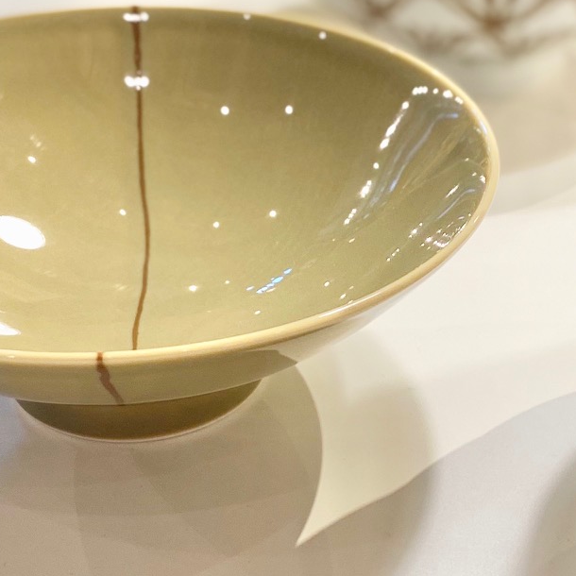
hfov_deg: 22.7
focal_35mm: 76
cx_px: 347
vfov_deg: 22.8
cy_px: 295
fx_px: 1431
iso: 64
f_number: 1.8
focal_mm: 4.25
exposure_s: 1/50
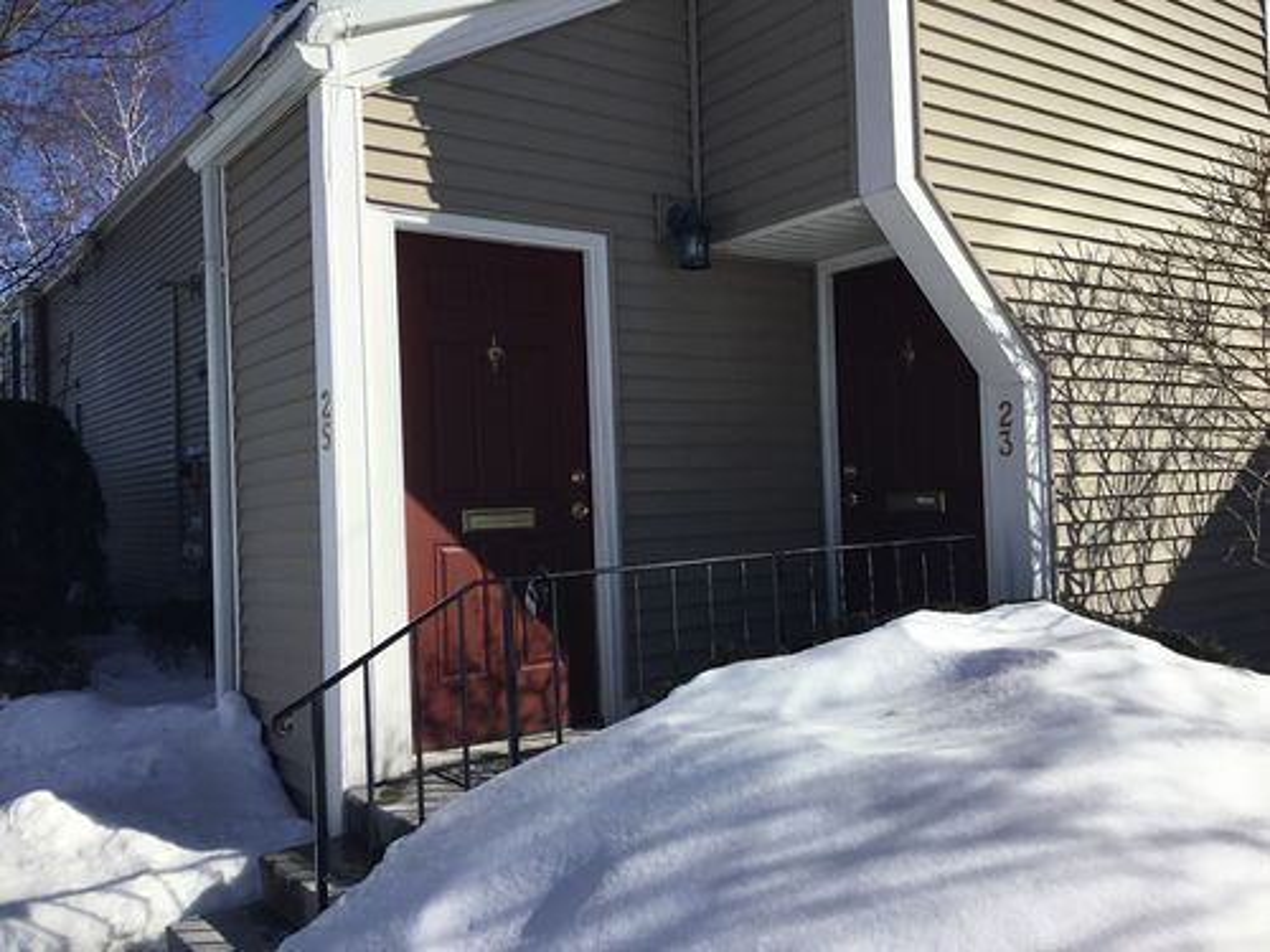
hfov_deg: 58.4
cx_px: 635
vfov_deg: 45.4
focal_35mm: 31
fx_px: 1137
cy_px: 476
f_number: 2.4
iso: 25
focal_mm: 3.3
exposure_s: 1/2262
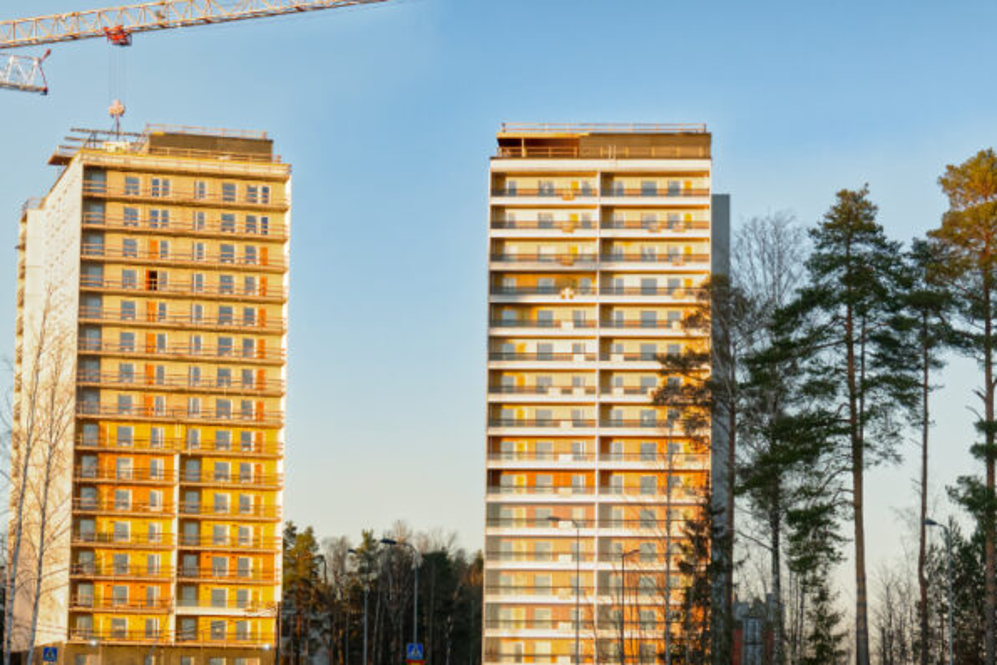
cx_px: 463
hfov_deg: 21.2
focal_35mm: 96
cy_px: 361
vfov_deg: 14.3
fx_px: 2660
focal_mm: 32.4
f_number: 4
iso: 800
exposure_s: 1/800
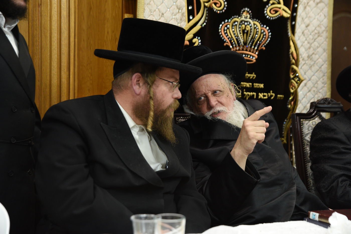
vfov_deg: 22.6
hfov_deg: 33.4
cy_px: 117
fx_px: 585
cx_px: 176
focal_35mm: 60
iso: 1600
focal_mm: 60
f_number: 3.5
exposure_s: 1/125
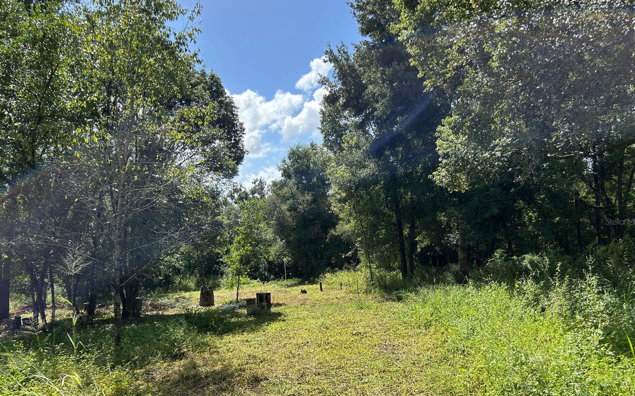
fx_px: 485
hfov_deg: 66.5
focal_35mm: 28
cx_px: 321
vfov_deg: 44.4
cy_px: 221
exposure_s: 1/2045
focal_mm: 5.7
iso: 50
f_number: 1.5
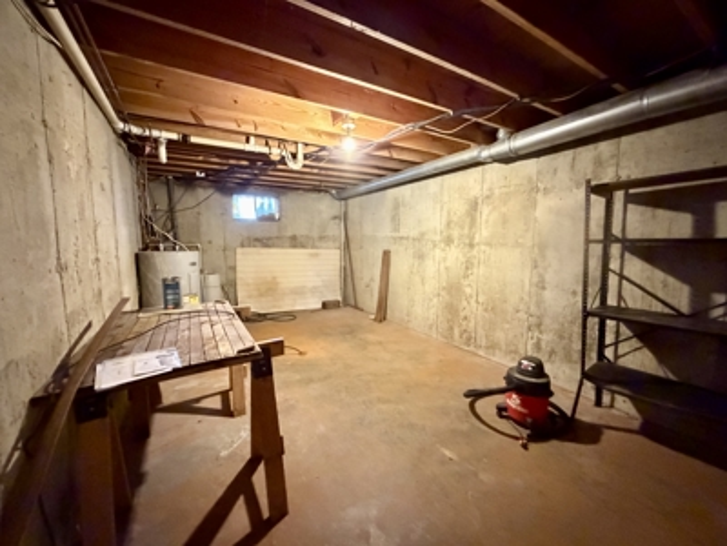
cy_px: 273
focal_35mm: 14
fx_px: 294
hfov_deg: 102.1
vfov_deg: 85.7
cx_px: 364
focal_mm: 2.22
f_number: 2.2
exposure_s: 1/24
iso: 3200
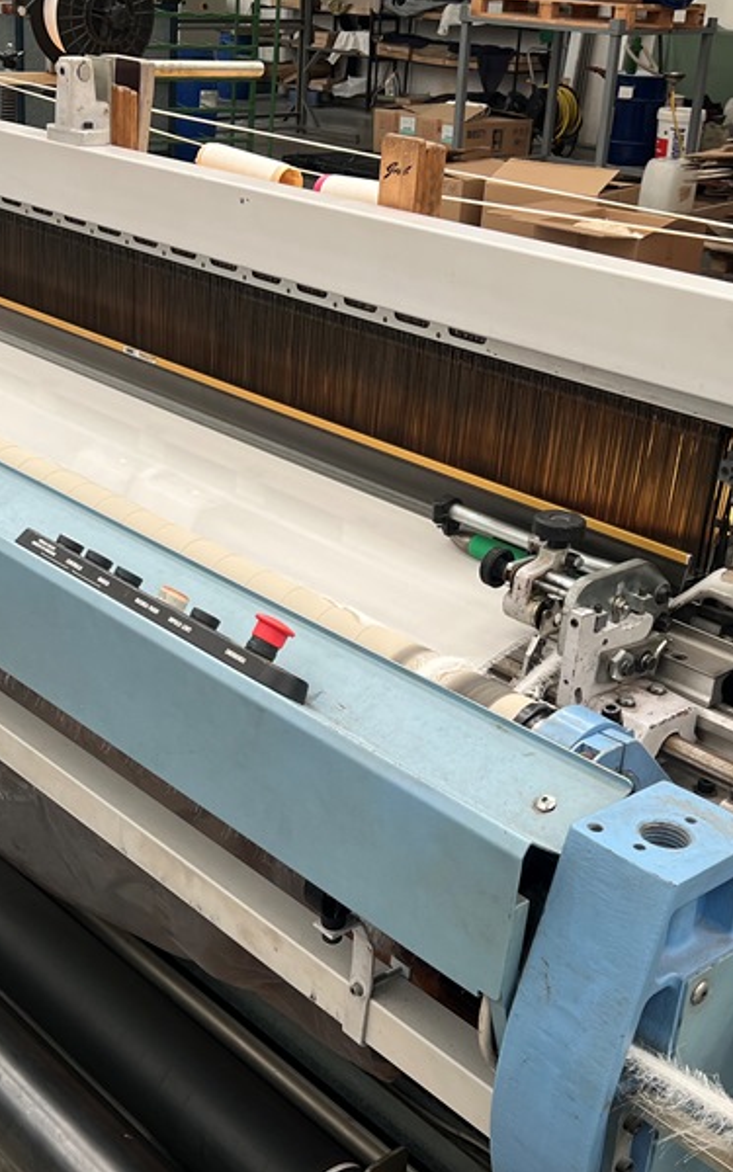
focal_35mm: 47
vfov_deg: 42.6
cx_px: 268
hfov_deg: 27.3
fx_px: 1502
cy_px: 611
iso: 40
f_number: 1.5
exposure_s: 1/121
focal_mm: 5.7
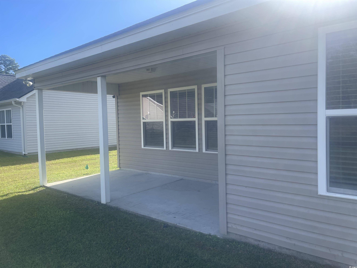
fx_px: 258
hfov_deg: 69.4
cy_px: 134
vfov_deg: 54.9
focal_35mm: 25
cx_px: 178
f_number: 1.6
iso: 32
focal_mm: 5.1
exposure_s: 1/1420
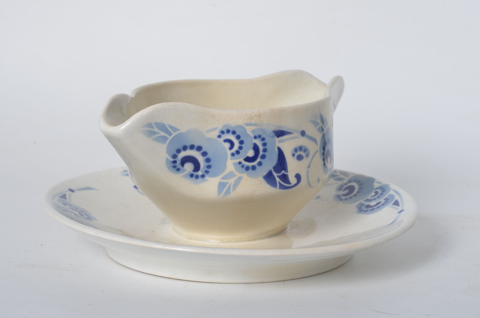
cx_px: 240
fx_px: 998
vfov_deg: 18.1
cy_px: 159
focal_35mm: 75
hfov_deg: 27.0
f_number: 11
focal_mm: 50
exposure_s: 1/125
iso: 100
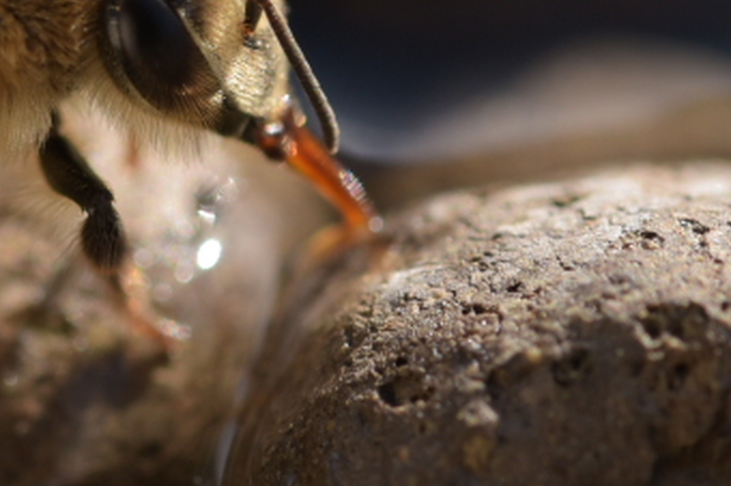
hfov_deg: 4.1
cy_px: 39
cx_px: 288
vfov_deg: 2.7
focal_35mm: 501
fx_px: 10163
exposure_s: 1/100
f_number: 10
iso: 100
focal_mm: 105
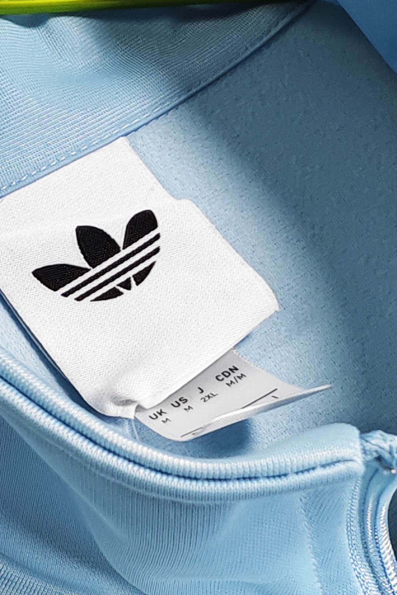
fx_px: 993
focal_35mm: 60
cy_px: 296
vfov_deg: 33.4
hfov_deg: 22.4
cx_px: 106
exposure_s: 1/100
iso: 452
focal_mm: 2.59
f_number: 2.2
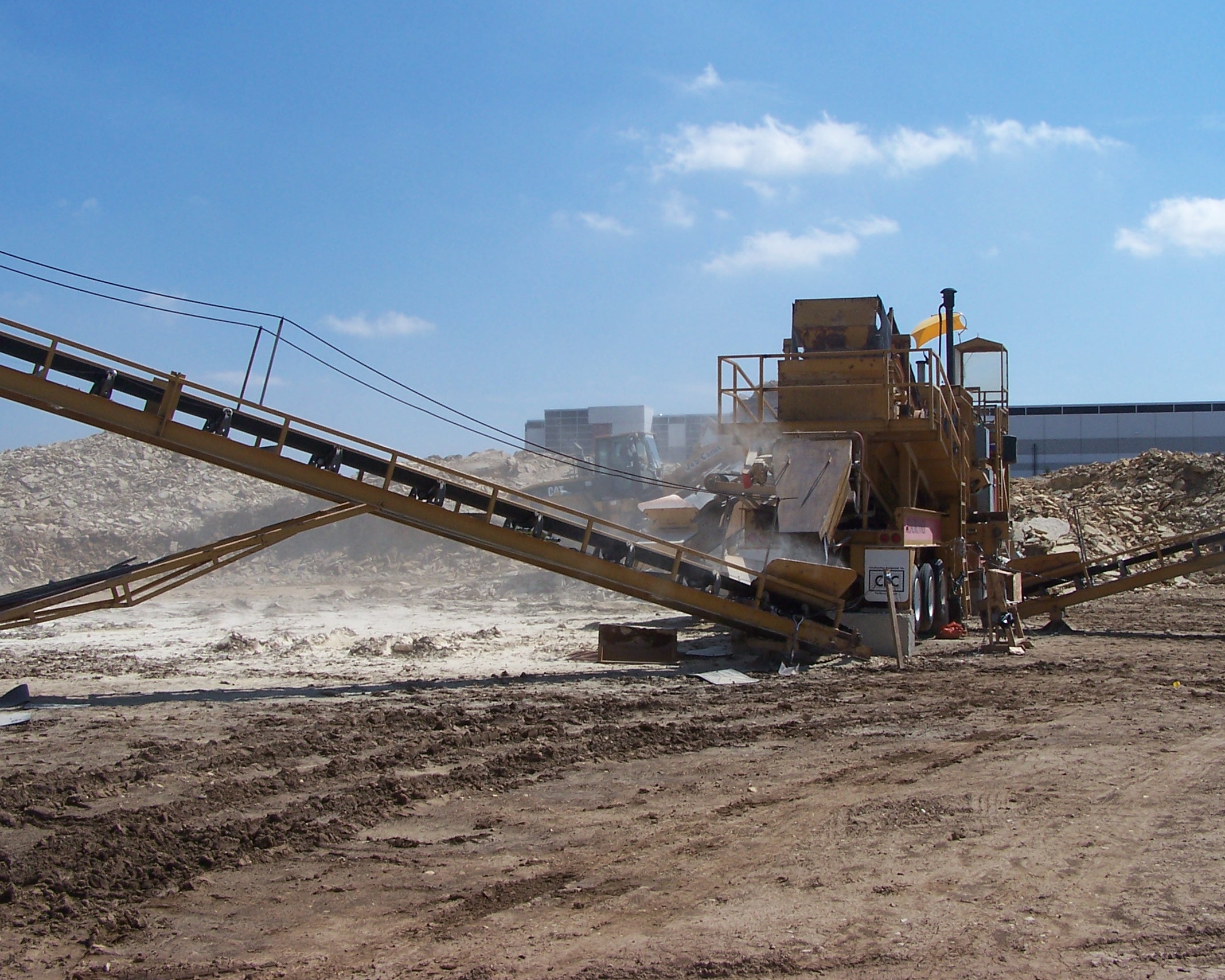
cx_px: 641
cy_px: 489
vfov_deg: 37.3
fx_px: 1450
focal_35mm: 40
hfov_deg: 45.8
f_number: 5.6
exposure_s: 1/500
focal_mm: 6.3
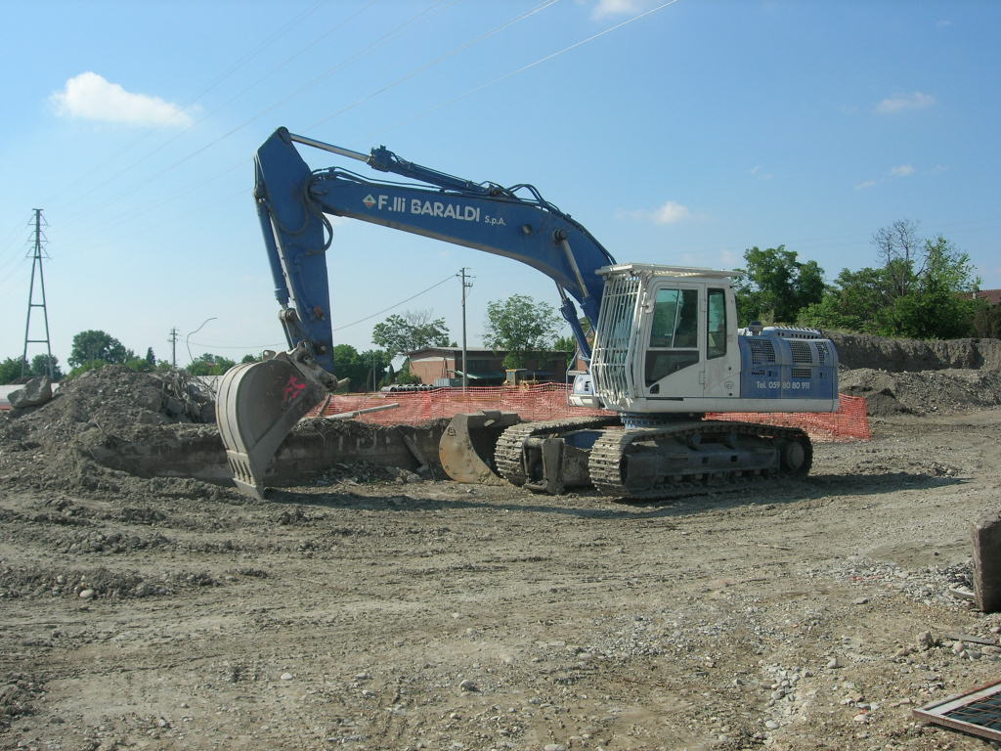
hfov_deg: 49.0
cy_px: 376
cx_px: 500
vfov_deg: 37.7
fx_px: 1099
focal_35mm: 38
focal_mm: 7.8
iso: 64
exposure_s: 1/630
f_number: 4.8
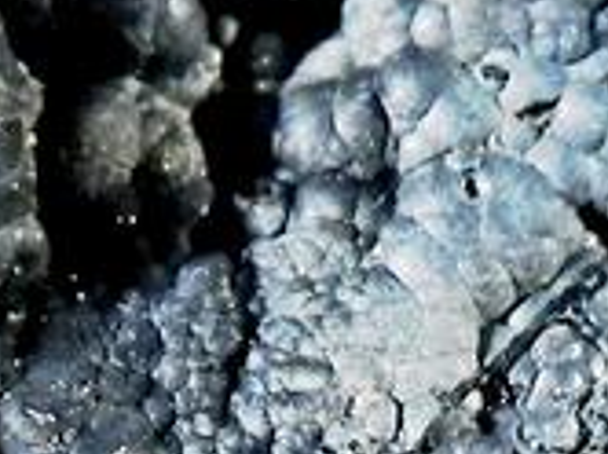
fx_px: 6086
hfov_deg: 5.7
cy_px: 575
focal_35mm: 347
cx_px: 344
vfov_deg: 4.3
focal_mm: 8.2
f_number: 3.2
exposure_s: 1/77.2
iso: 160
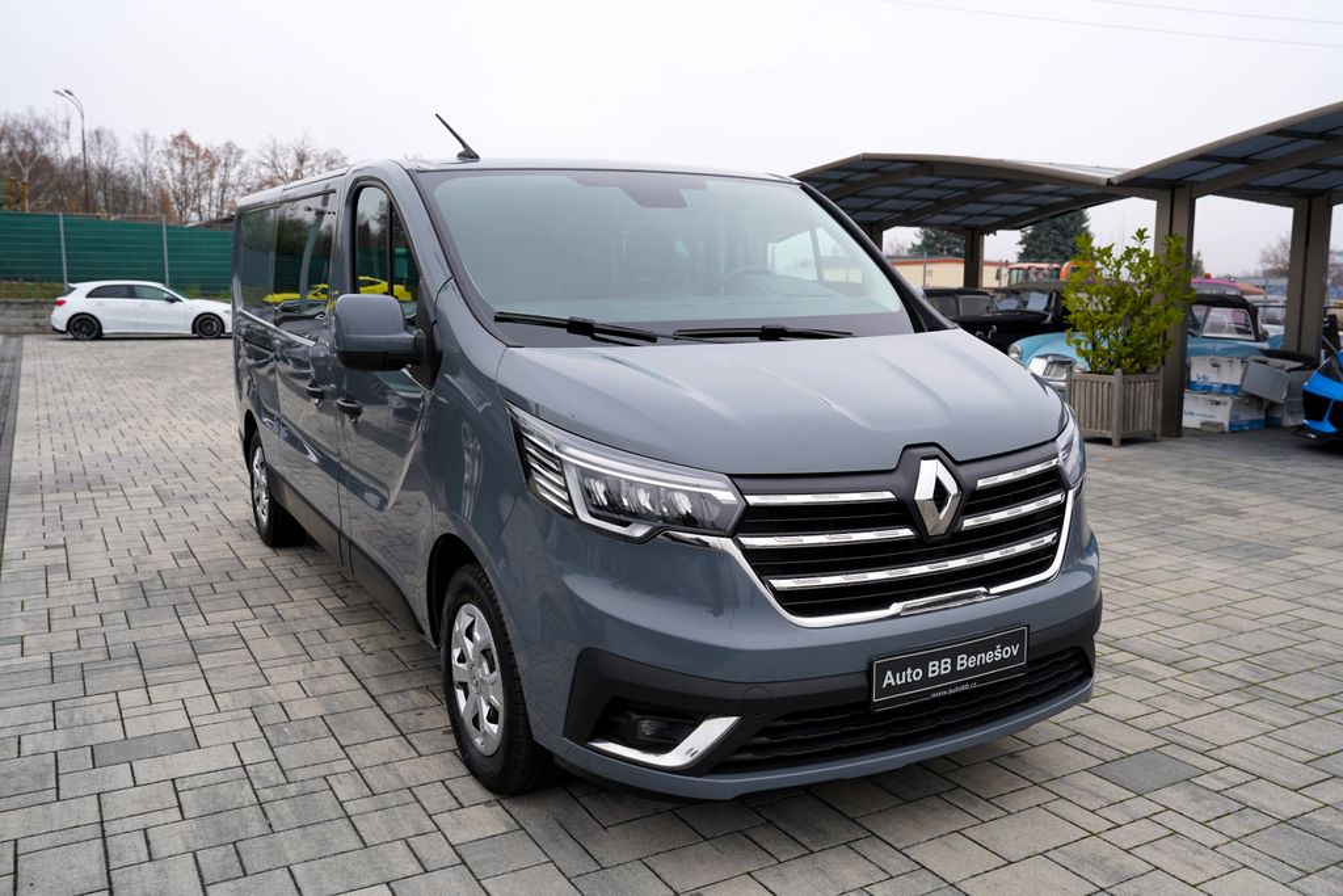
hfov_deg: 60.3
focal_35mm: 31
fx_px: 1157
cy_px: 448
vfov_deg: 42.3
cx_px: 672
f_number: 5
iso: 100
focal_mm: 31
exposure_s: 1/125
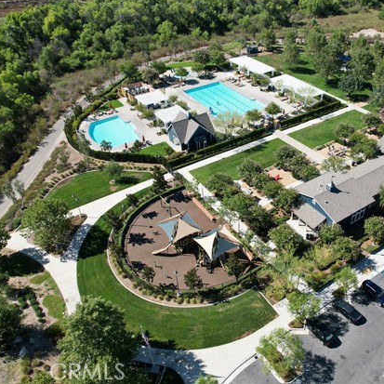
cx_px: 235
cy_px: 186
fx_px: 364
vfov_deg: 55.6
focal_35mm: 29
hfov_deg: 55.1
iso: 120
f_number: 2.8
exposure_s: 1/1600
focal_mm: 8.38
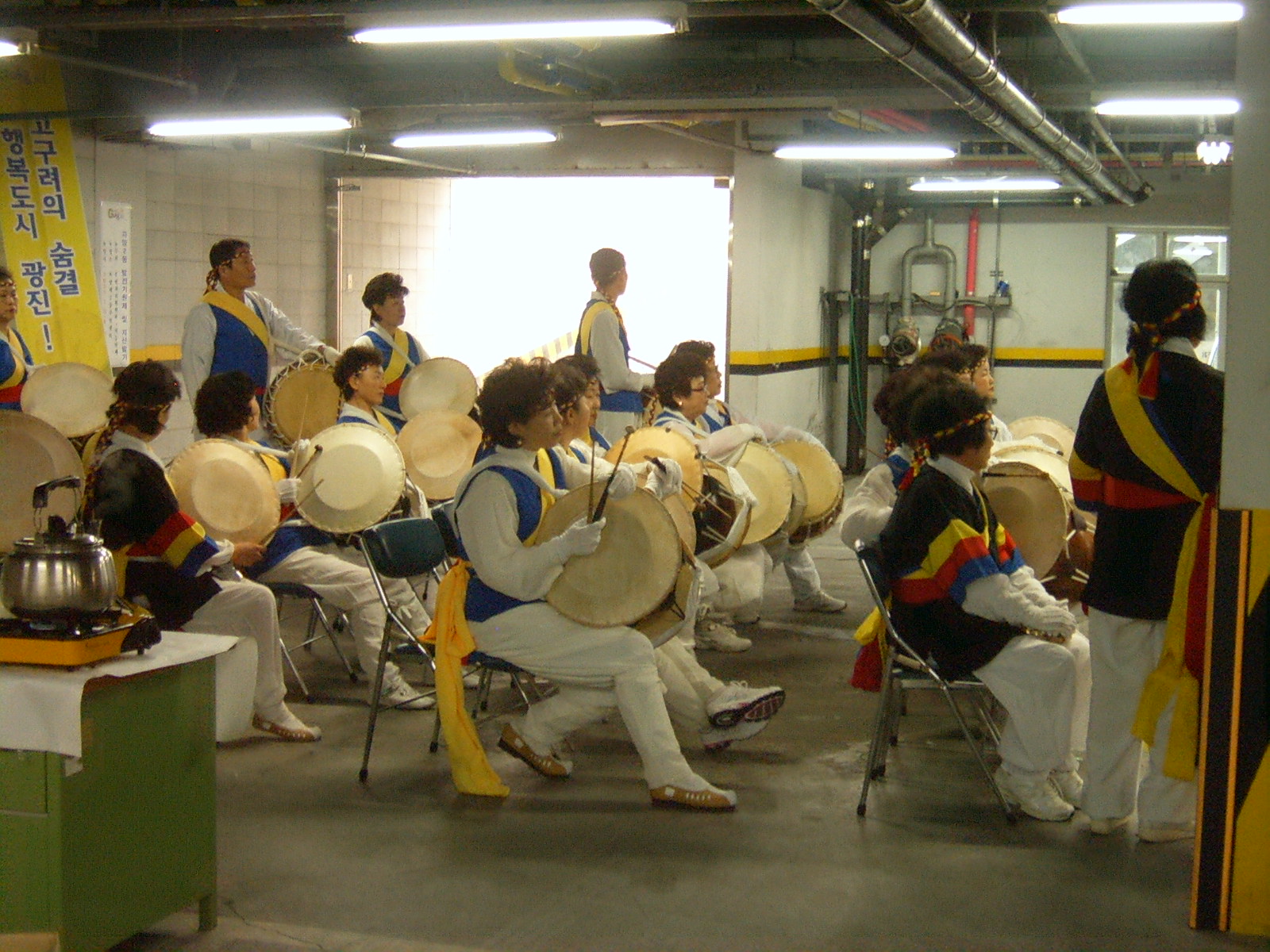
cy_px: 476
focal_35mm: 55
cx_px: 635
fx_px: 2018
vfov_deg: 26.6
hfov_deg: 34.9
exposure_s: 1/8
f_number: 3.4
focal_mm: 9.1
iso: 100
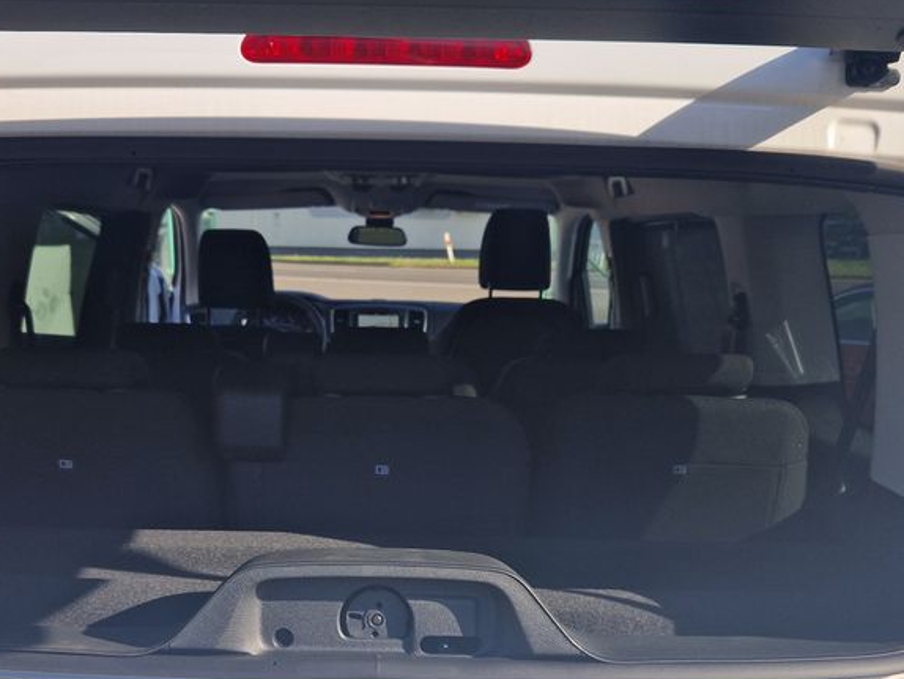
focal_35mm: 41
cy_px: 471
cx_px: 387
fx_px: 1071
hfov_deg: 45.6
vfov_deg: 34.7
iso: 50
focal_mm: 5.4
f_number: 1.8
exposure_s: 1/912
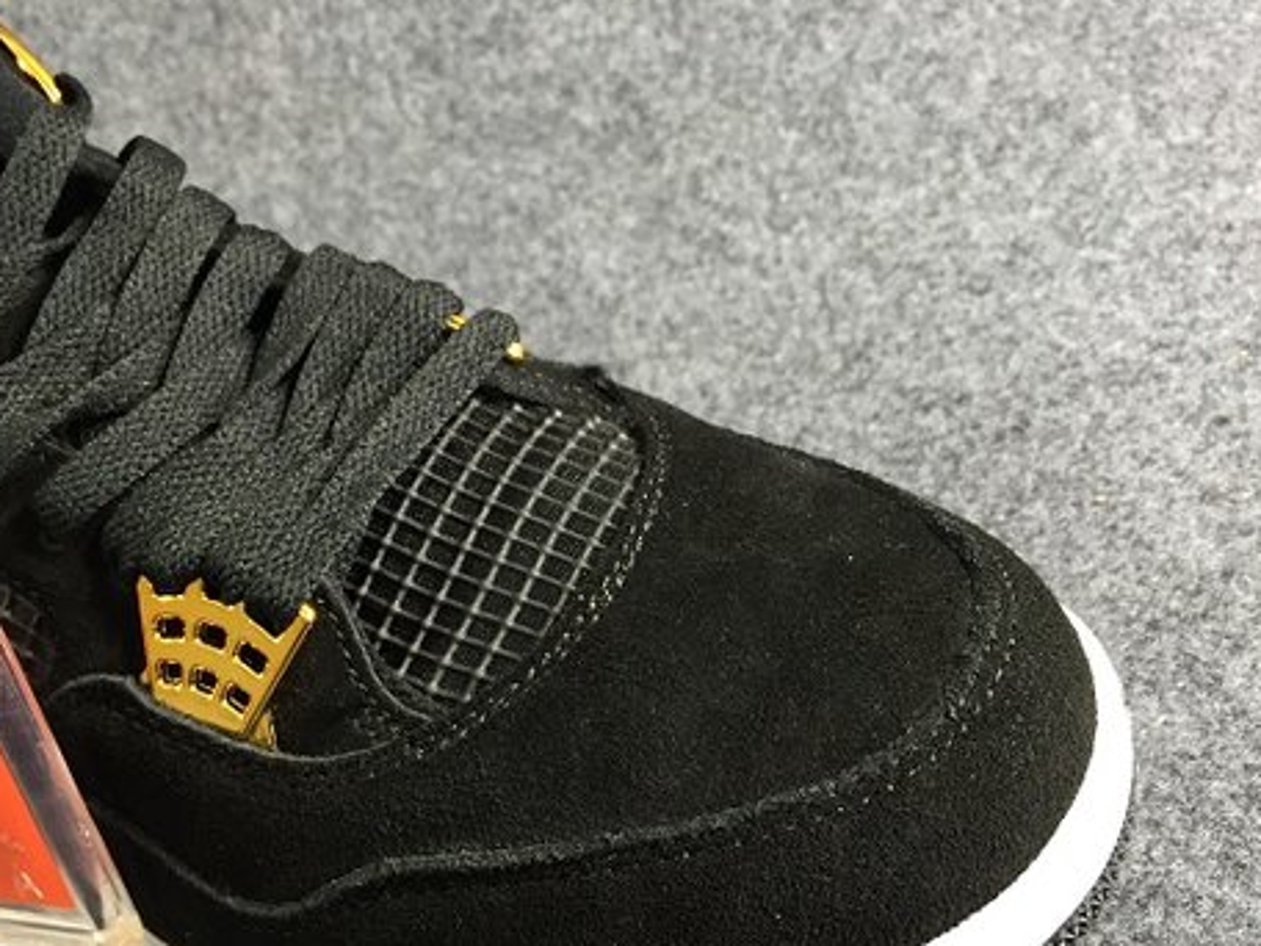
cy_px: 552
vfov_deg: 40.6
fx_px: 1275
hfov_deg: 52.5
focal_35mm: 35
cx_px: 550
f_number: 2.2
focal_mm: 4.15
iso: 125
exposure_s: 1/33
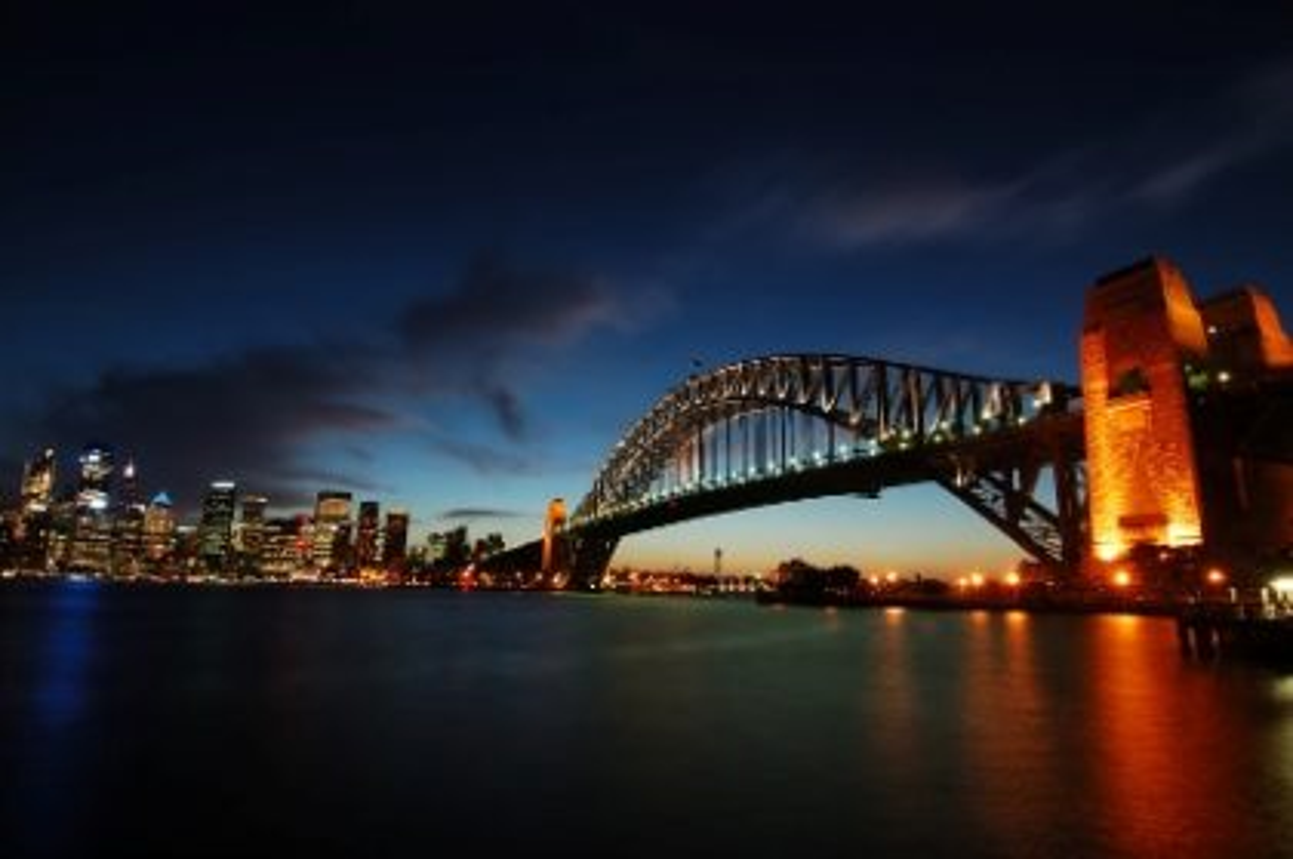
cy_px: 430
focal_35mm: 18
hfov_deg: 90.1
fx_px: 646
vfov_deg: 67.3
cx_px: 646
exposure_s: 25
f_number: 16
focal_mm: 12
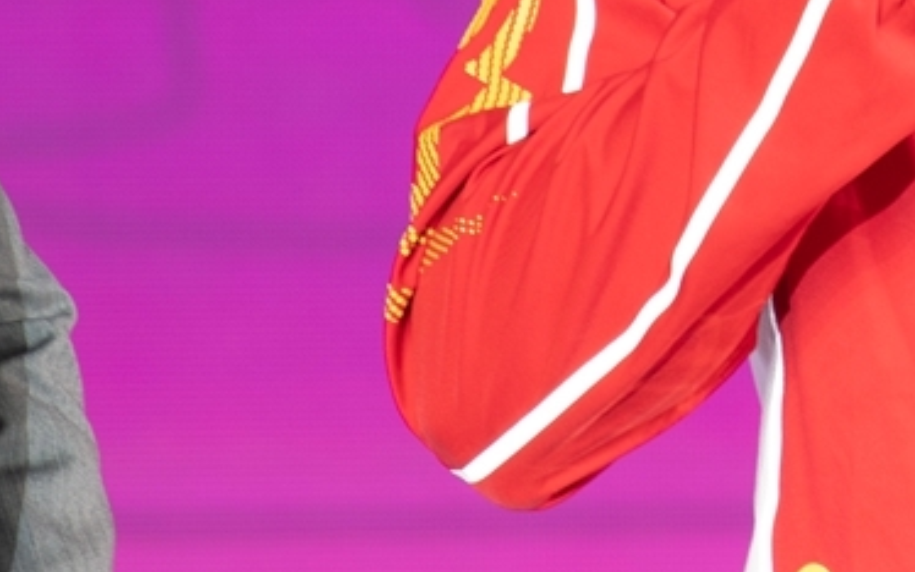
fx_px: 27164
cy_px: -214
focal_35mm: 1089
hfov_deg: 1.9
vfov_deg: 1.2
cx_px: 709
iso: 200
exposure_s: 1/100
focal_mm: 200
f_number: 2.8
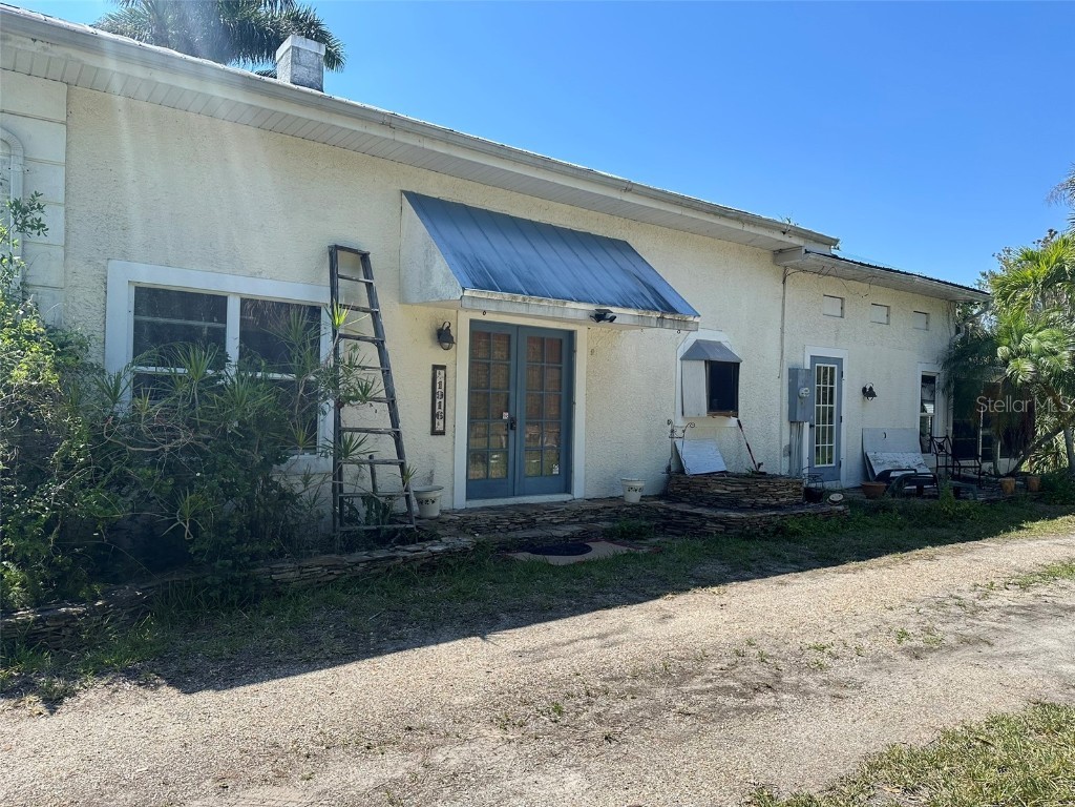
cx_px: 538
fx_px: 745
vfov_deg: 56.8
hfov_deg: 71.6
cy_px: 404
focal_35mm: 24
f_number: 1.78
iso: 80
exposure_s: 1/3155
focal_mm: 6.86
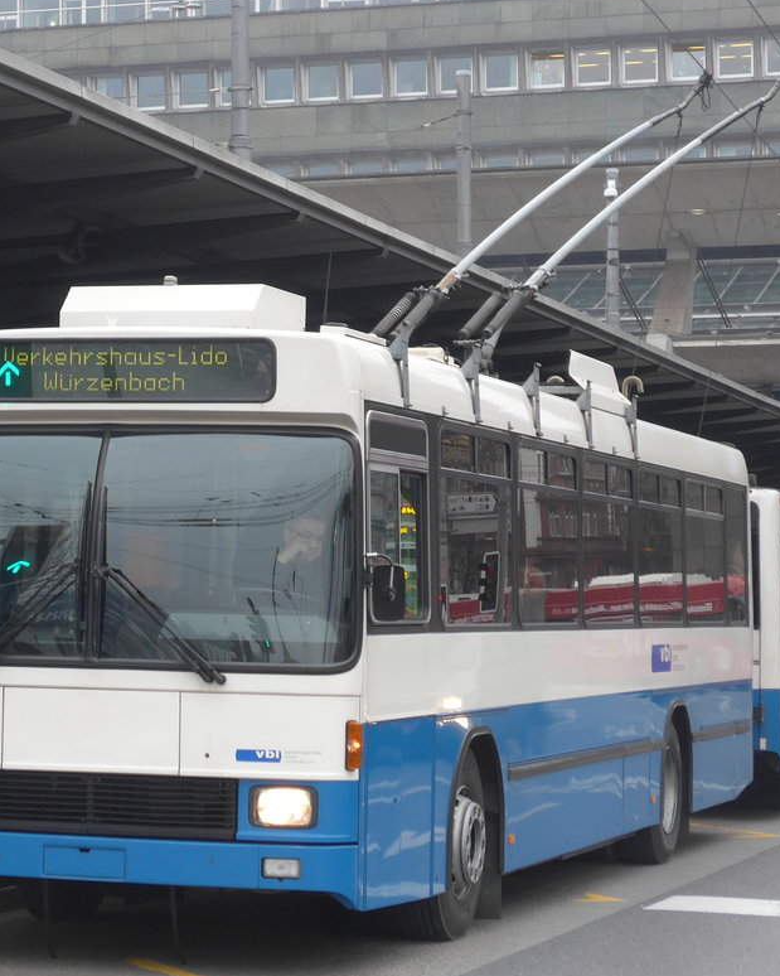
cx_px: 149
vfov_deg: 17.2
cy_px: 453
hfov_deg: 13.7
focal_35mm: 112
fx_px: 3233
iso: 125
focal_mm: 15
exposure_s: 1/80
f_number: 4.2
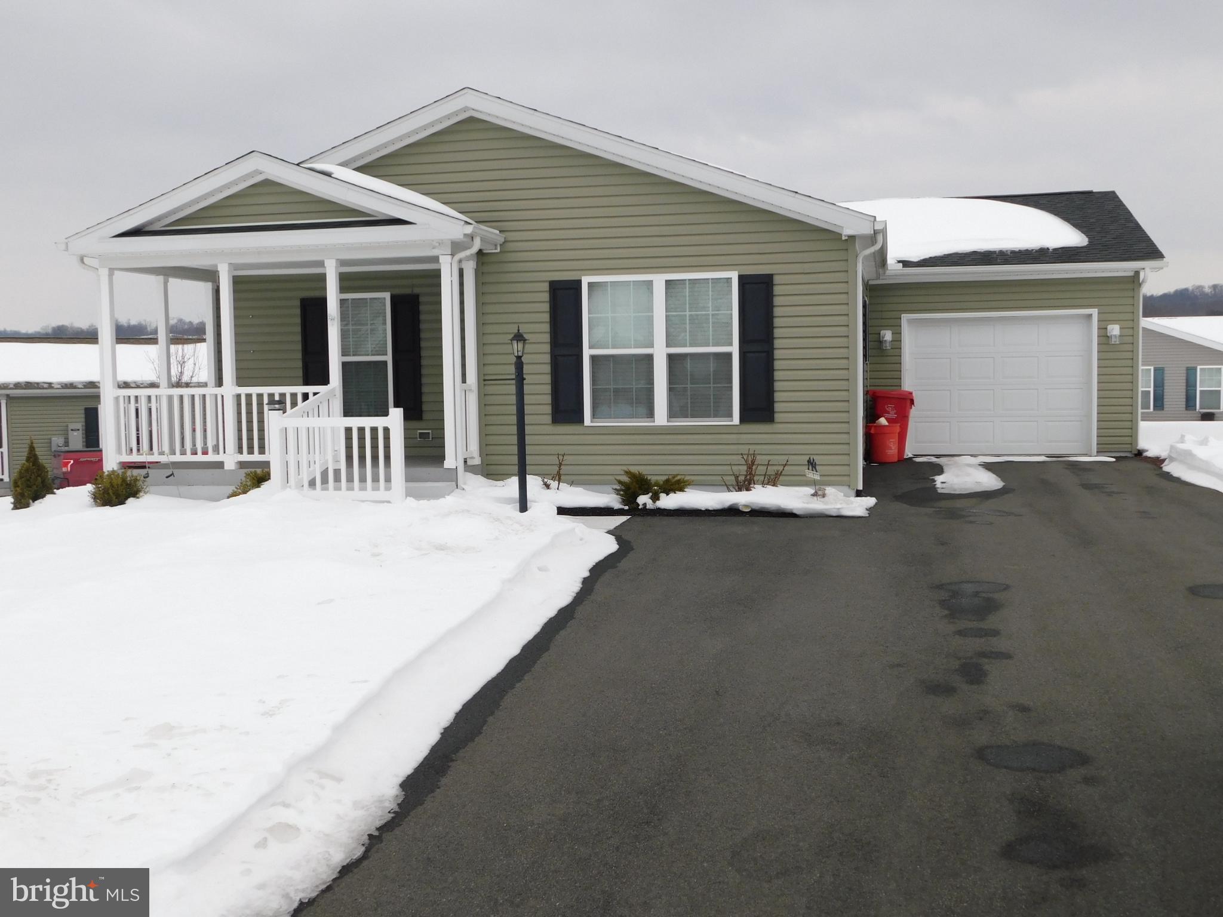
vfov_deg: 39.7
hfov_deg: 51.4
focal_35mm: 36
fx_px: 1272
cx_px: 612
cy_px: 458
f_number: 3.5
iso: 125
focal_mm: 6.3
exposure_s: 1/640
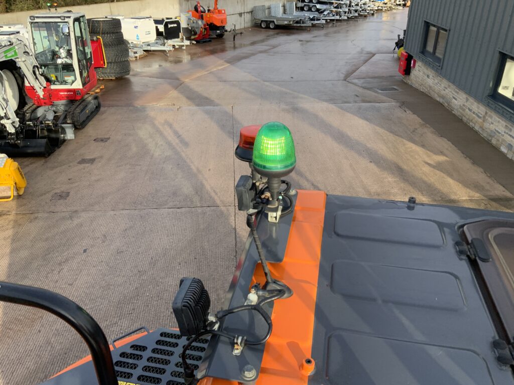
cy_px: 192
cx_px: 257
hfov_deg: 61.7
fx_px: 431
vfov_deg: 48.2
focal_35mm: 29
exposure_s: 1/534
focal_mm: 3
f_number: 1.8
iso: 16
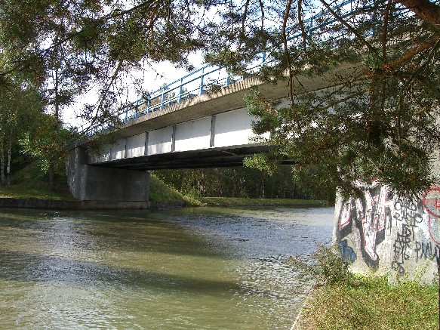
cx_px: 220
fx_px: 483
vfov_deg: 37.7
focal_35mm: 38
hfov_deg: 49.0
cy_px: 165
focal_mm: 7.9
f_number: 4
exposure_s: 1/250
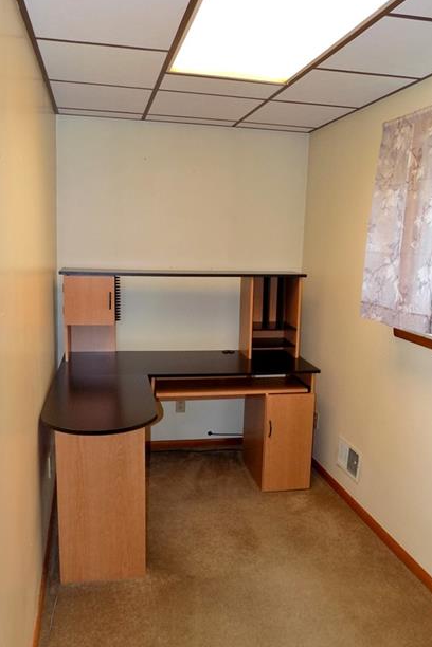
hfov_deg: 43.6
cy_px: 326
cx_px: 219
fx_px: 540
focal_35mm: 30
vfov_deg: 61.9
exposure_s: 1/30
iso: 125
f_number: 3.1
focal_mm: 4
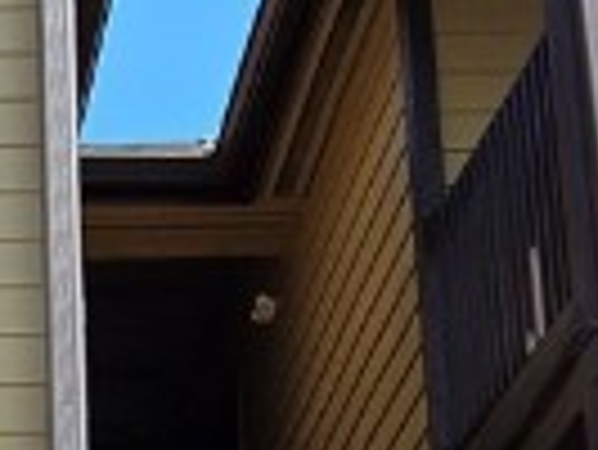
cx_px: -373
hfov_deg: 10.7
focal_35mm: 177
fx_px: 3060
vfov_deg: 8.3
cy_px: 500
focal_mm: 5.4
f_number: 1.8
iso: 25
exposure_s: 1/895
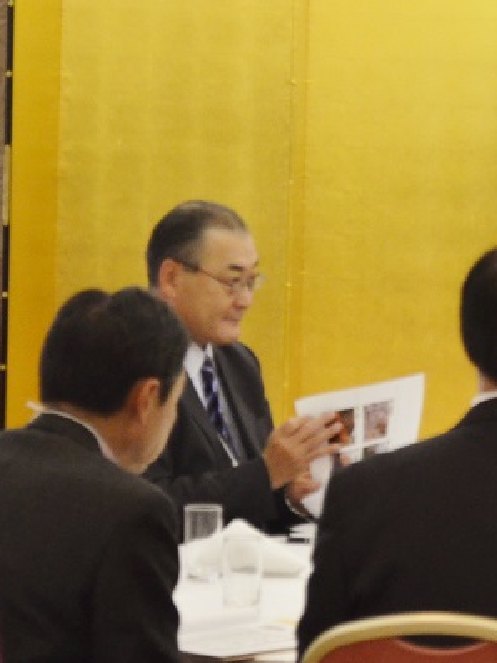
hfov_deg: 7.4
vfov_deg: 9.9
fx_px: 3811
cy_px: 272
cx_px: 704
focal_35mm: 199
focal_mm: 55
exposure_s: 1/60
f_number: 5.6
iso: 1600
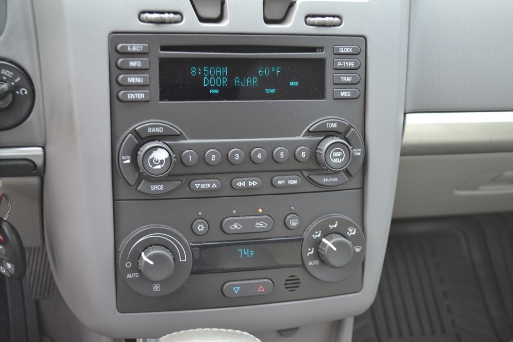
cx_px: 256
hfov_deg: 45.0
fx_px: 620
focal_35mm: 44
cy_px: 171
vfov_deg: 30.9
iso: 400
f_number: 4.5
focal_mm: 29
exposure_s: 1/60
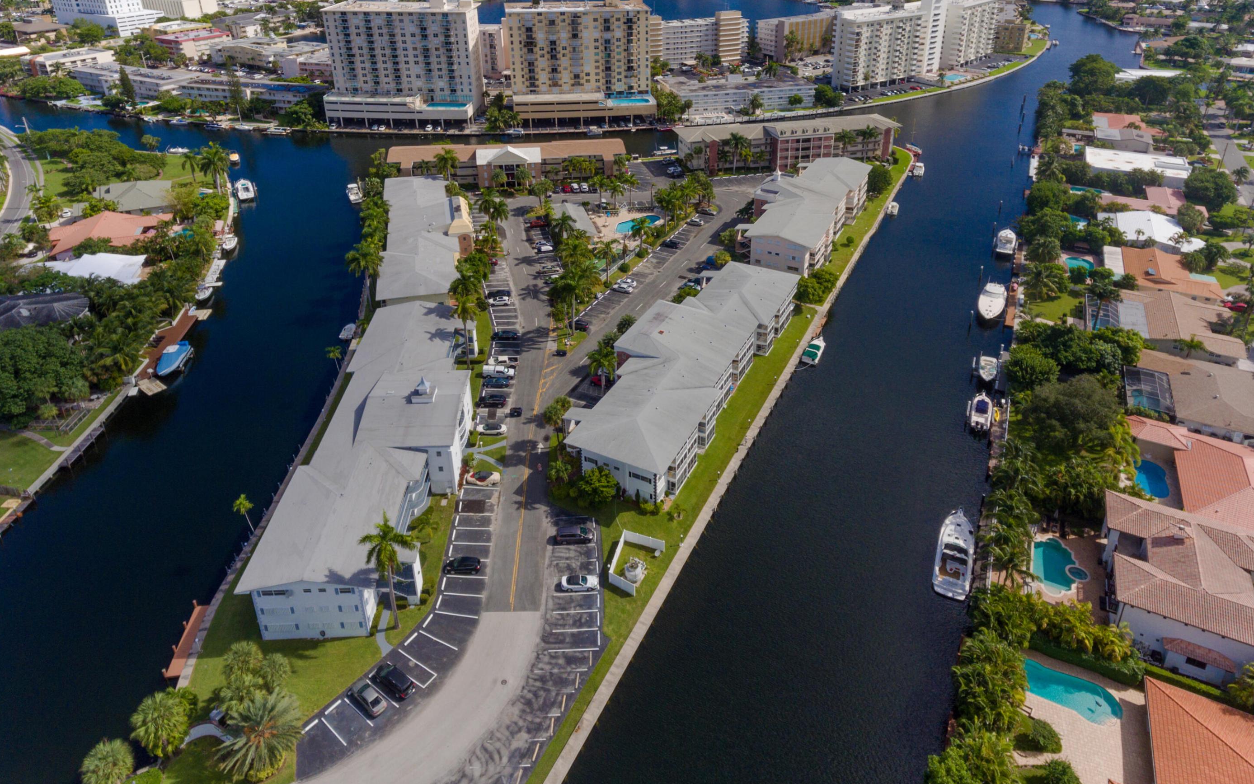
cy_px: 319
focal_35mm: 22
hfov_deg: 79.6
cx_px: 640
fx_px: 752
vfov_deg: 54.7
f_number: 2.8
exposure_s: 1/1600
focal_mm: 3.61
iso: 100
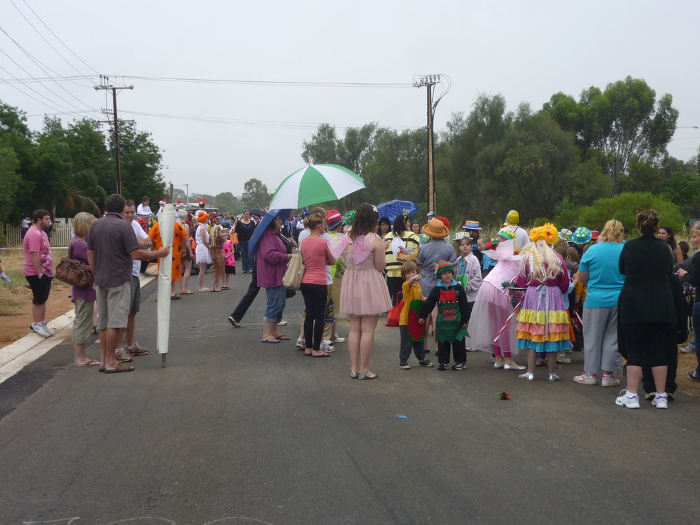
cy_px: 262
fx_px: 1052
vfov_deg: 28.0
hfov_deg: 36.8
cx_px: 350
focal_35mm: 52
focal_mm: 8.6
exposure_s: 1/250
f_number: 3.3
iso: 80
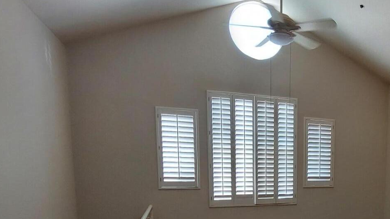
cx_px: 316
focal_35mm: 30
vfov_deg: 35.9
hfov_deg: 58.9
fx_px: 310
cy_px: 209
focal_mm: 1.74
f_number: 2.2
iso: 64
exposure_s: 1/50
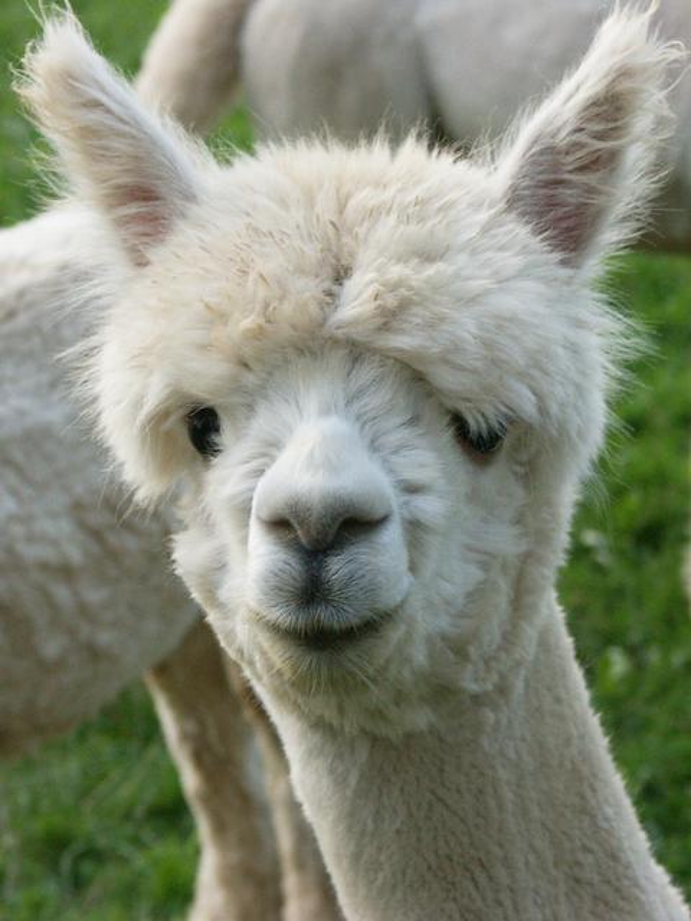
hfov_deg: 12.6
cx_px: 346
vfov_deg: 16.7
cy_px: 460
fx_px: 3141
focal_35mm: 118
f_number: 3.5
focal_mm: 29.27
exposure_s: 1/250
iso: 100
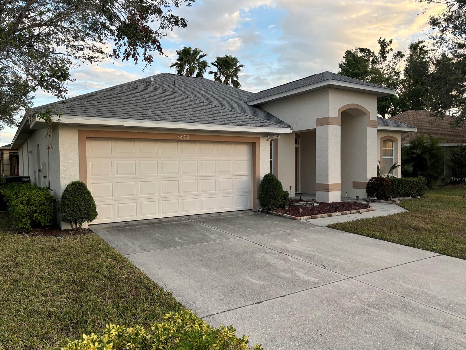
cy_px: 179
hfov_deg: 65.3
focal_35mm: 27
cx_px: 239
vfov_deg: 51.4
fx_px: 364
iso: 50
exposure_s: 1/373
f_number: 1.6
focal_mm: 5.96
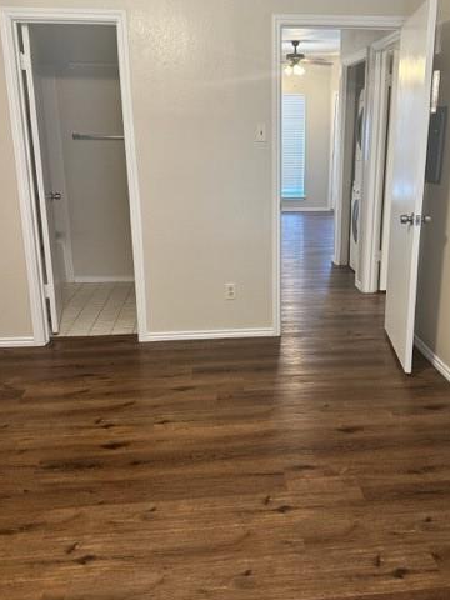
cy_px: 280
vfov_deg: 56.8
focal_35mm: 32
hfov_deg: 43.9
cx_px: 274
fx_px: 555
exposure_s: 1/60
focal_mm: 6.86
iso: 200
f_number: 1.78
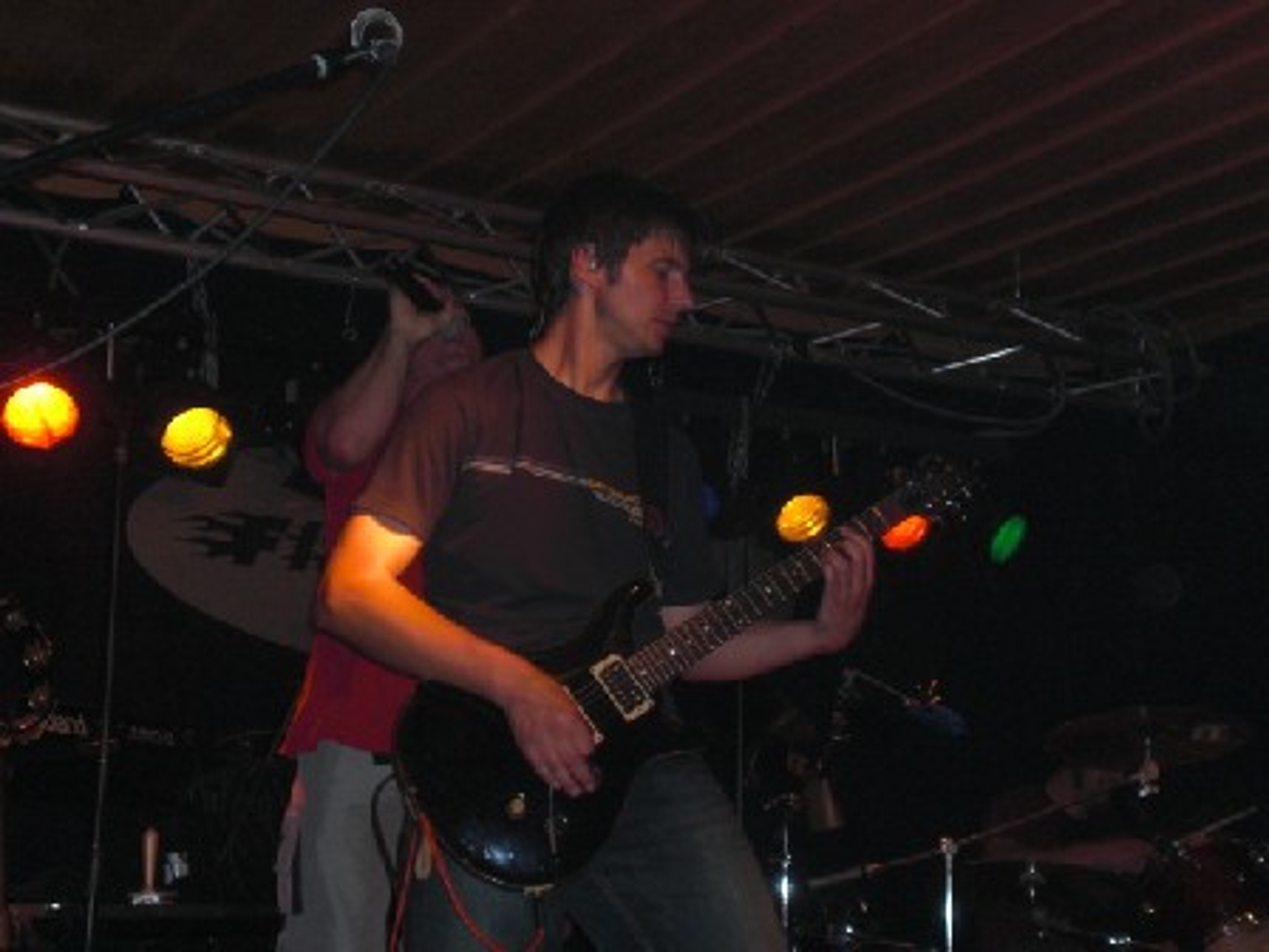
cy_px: 476
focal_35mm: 63
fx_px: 2310
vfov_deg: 23.3
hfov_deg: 30.7
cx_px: 634
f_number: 4
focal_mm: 10.4
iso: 200
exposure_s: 1/60
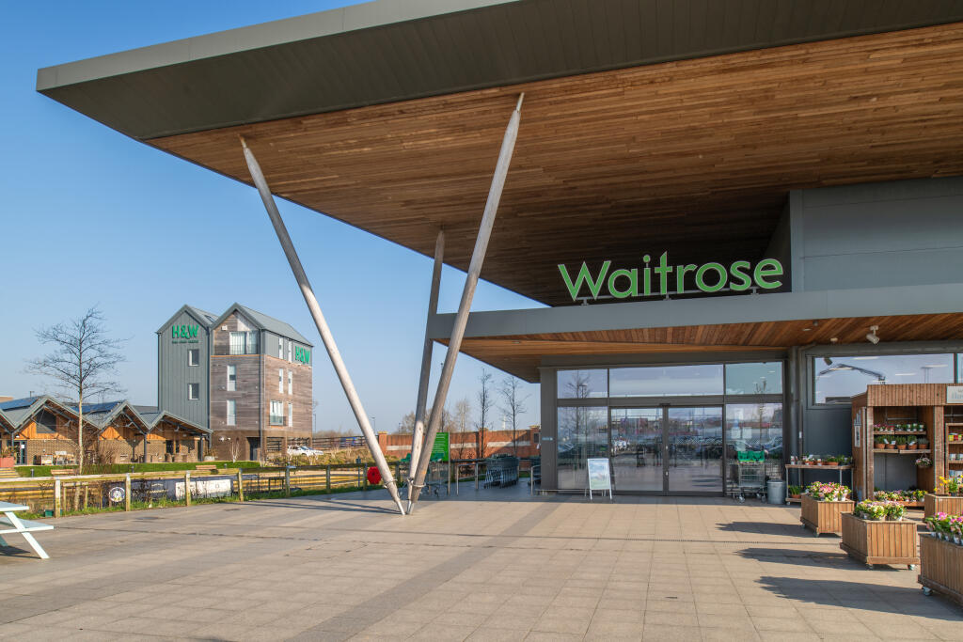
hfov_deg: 73.7
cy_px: 321
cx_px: 482
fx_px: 642
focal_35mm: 24
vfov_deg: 53.1
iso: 160
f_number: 11
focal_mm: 24
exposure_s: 1/125
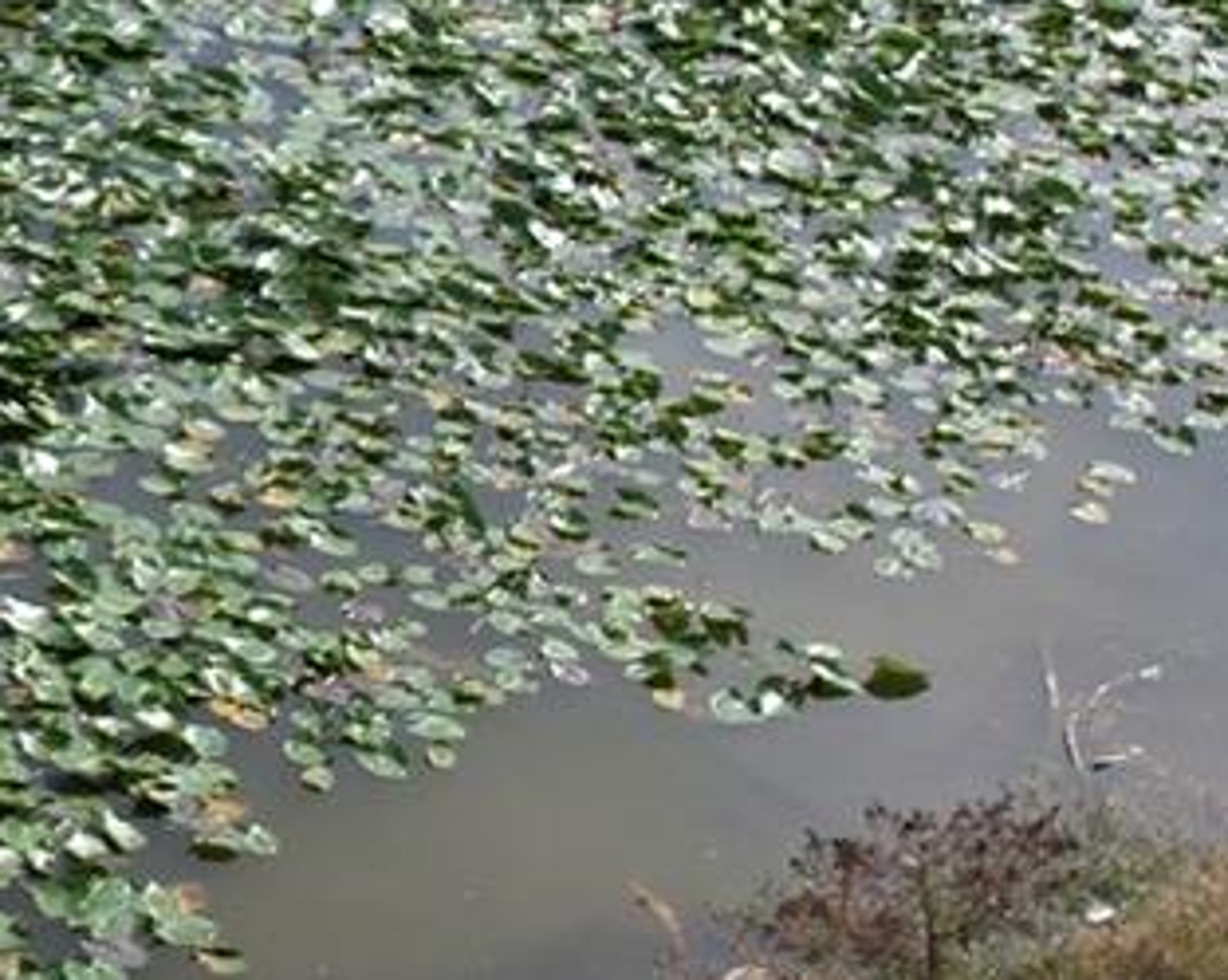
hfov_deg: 15.5
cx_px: -1015
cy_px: 71
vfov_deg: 14.3
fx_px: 3849
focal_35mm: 106
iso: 100
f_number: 2.8
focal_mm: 8.38
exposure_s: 1/1500
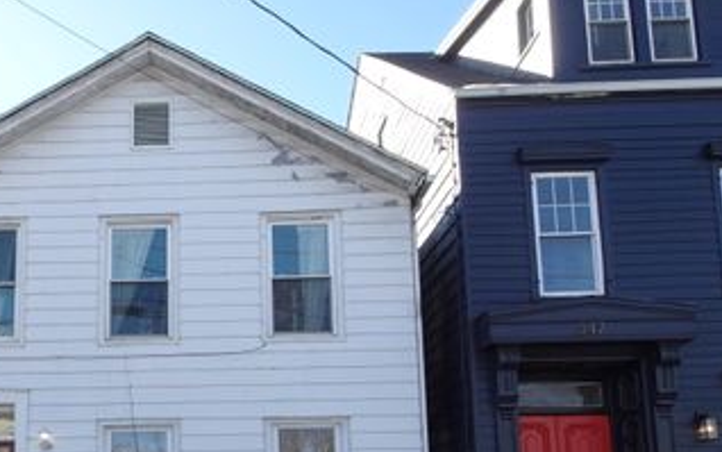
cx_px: 170
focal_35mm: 40
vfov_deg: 30.5
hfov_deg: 47.2
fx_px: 787
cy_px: 415
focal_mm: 4.25
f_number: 3.5
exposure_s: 1/320
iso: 80
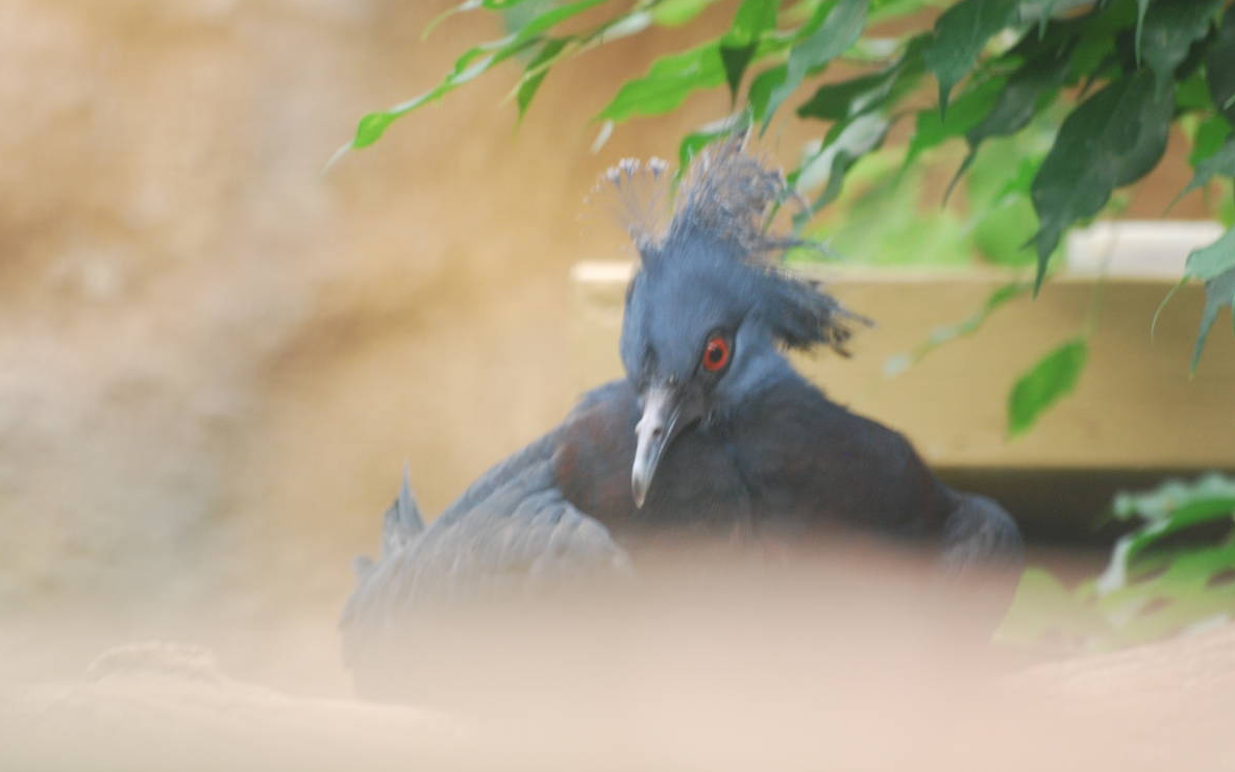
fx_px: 20871
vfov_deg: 2.1
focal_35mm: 620
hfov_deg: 3.4
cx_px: 728
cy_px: 368
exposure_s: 1/40
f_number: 5.6
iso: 400
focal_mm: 300
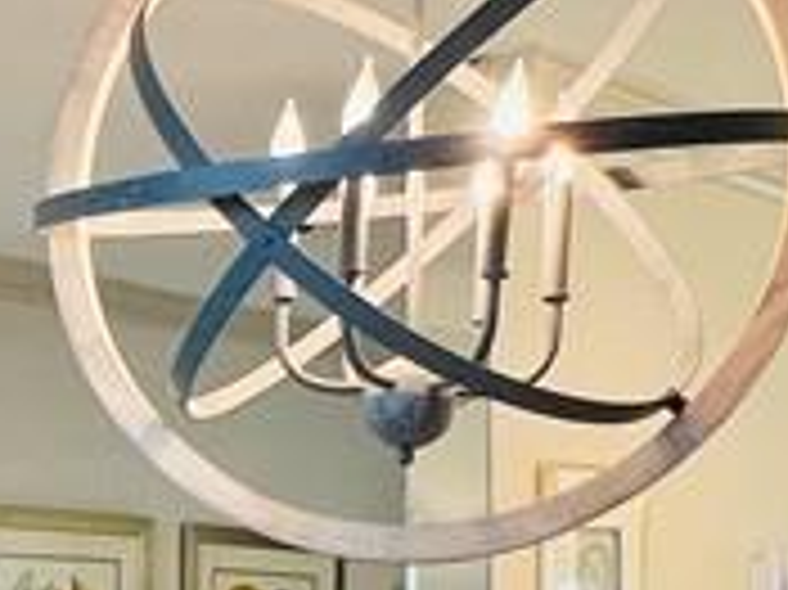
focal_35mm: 76
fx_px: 1729
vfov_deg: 18.3
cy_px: 712
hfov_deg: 24.4
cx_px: -18
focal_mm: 1.57
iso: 160
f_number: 1.8
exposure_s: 1/120
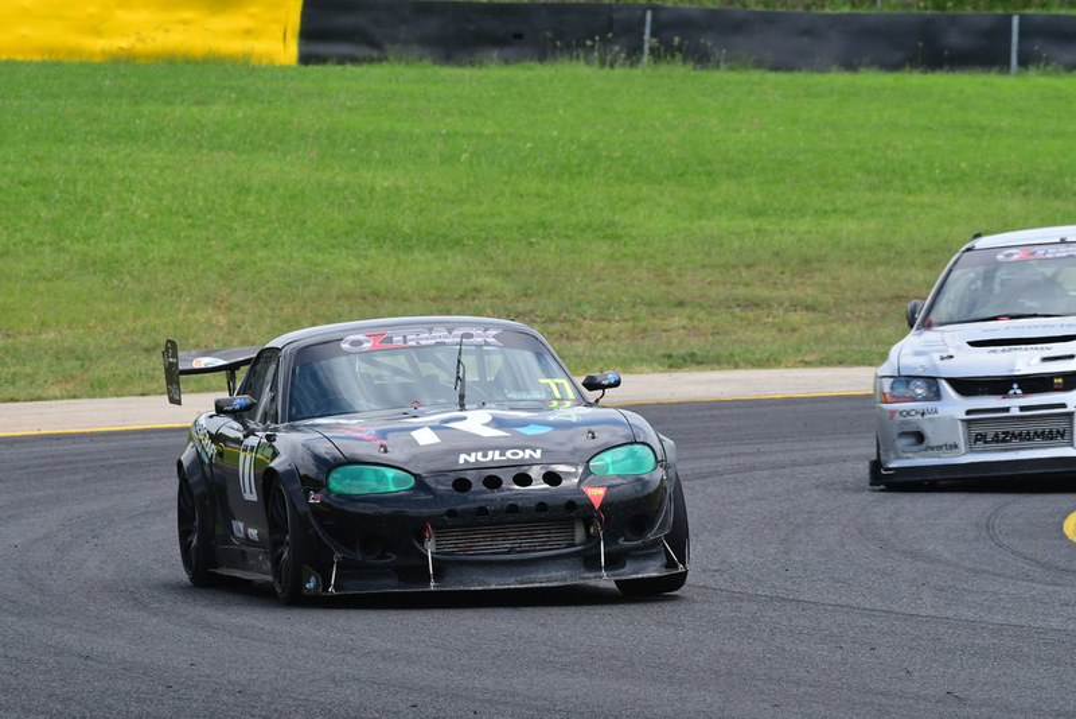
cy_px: 360
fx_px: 11212
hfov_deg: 5.5
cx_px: 538
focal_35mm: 375
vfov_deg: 3.7
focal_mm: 250
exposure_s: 1/640
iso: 640
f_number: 11
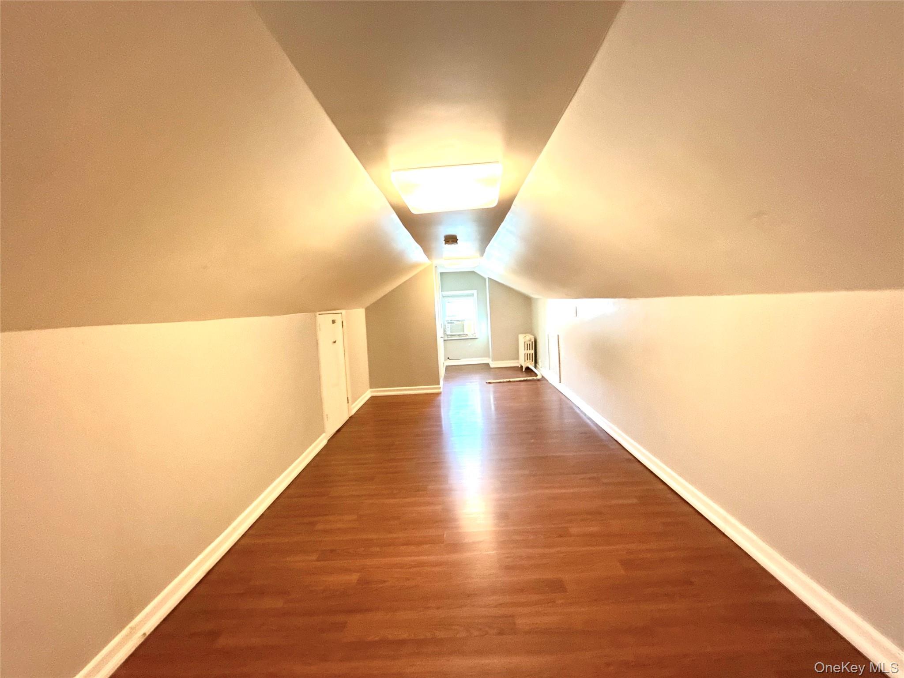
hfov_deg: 102.1
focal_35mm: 14
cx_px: 452
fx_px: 366
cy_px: 339
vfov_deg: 85.7
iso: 640
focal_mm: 2.22
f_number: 2.2
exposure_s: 1/60
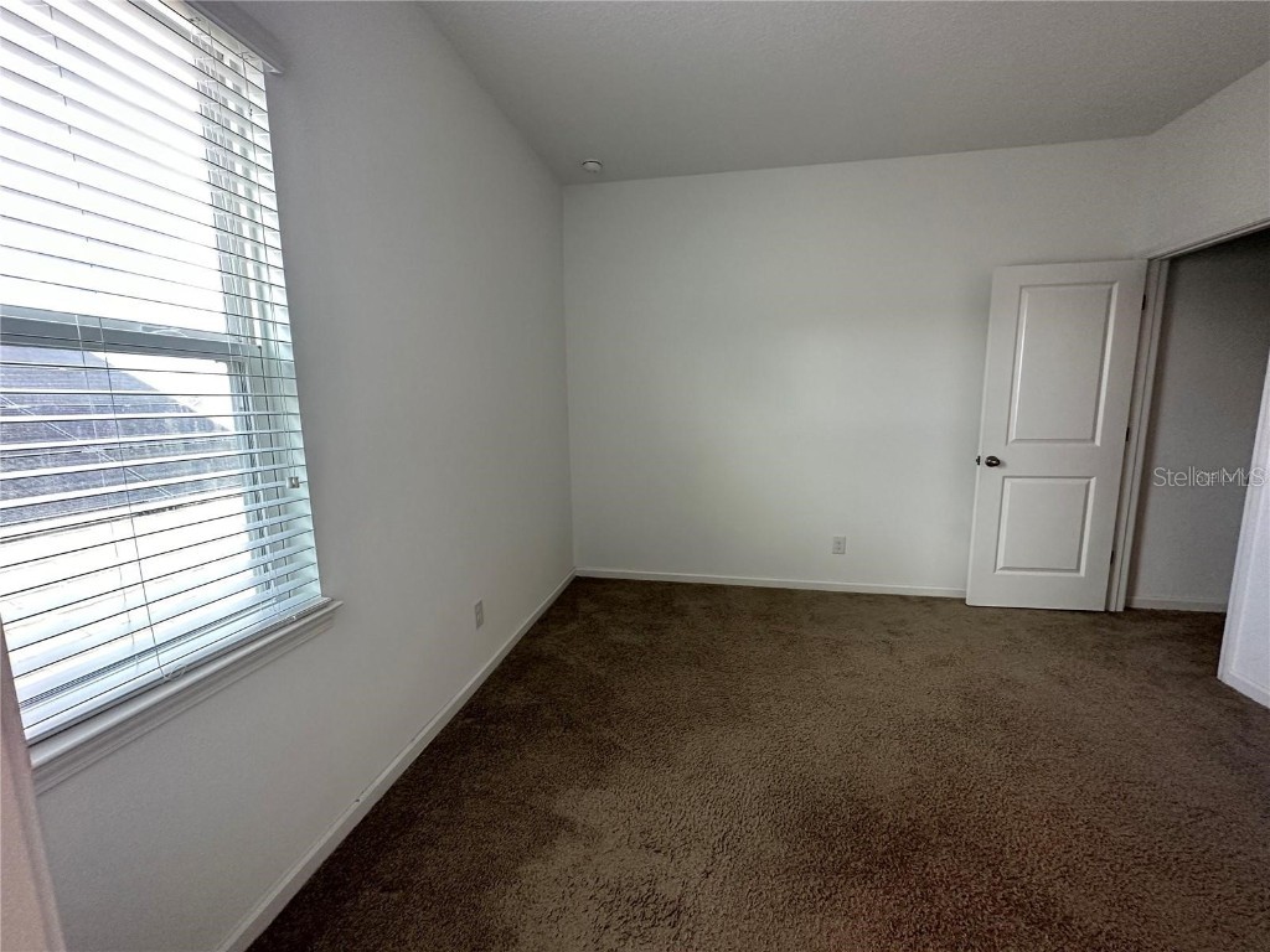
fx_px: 514
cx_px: 635
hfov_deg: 102.1
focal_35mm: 14
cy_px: 476
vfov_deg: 85.7
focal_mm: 2.22
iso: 320
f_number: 2.2
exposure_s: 1/120
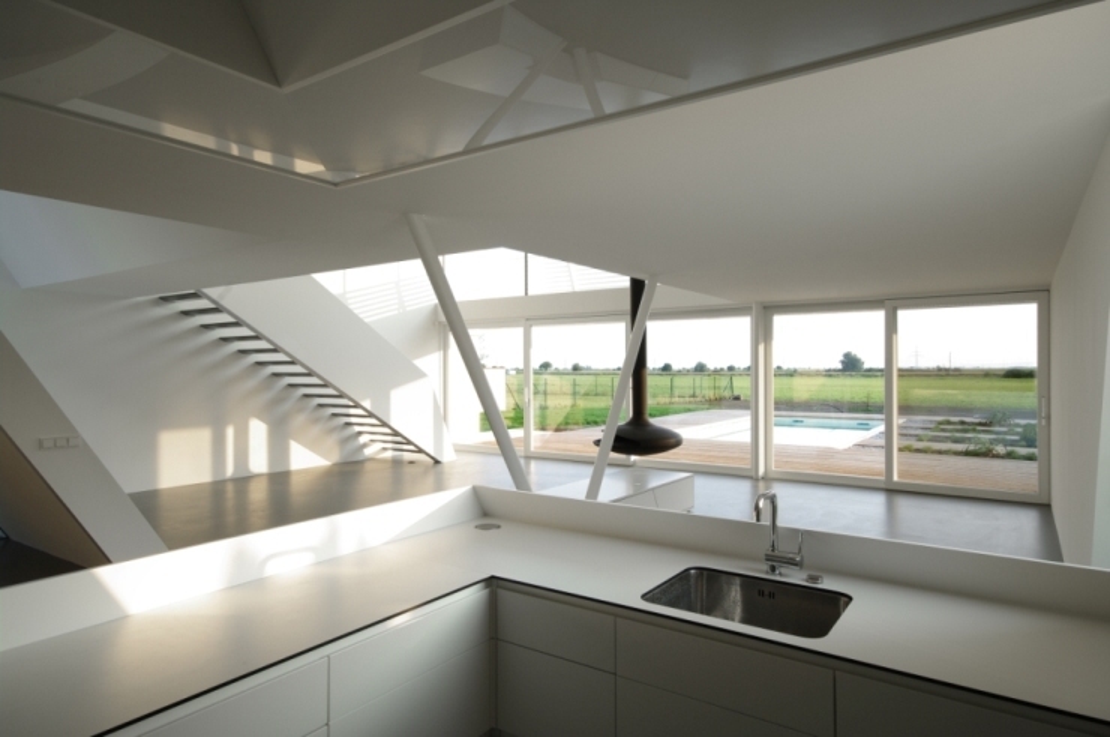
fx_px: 647
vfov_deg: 59.3
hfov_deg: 81.3
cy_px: 368
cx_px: 555
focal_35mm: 21
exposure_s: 1/3.33
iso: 100
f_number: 13
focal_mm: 14
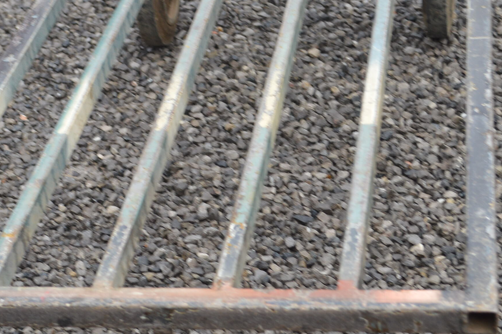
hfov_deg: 22.4
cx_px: 187
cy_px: 194
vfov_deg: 15.0
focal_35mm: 91
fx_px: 1266
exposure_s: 1/40
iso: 400
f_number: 5
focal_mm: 35
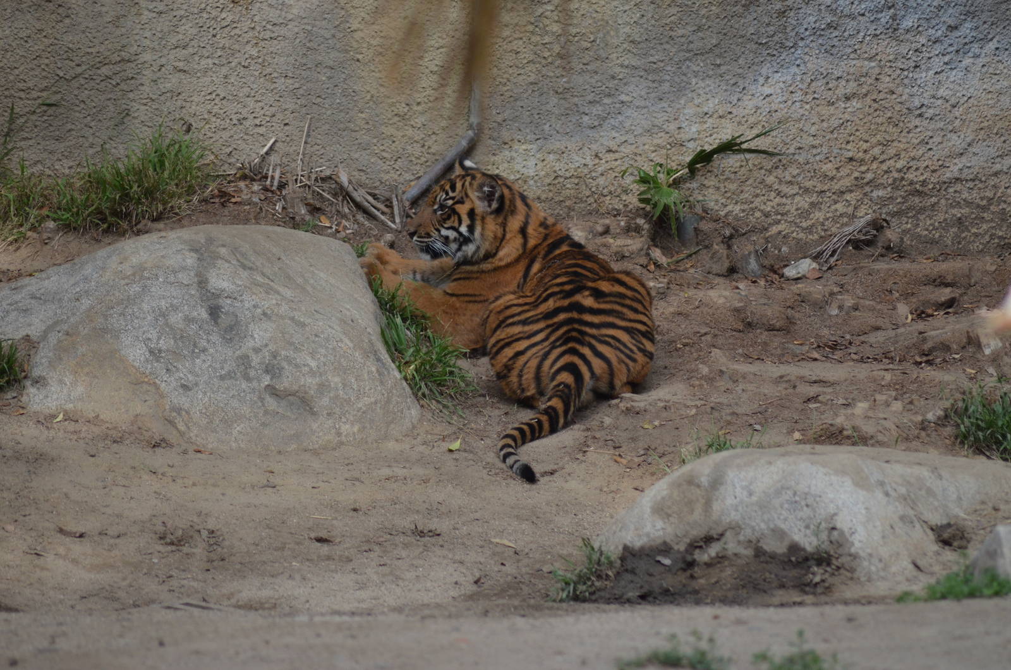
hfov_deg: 5.7
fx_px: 10090
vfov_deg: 3.8
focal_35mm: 360
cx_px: 506
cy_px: 335
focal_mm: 240
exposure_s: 1/1000
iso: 720
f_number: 5
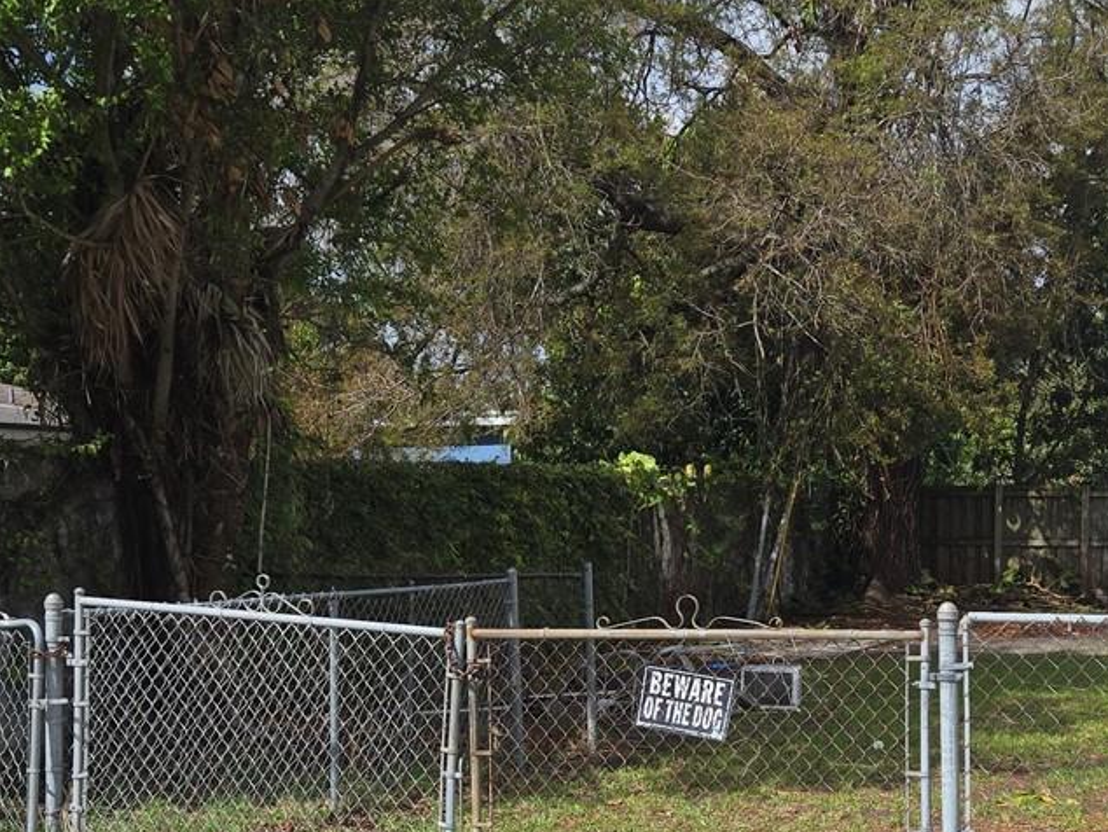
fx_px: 1857
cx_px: 739
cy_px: 683
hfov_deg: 32.9
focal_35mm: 58
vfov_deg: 24.8
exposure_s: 1/2346
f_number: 1.8
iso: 25
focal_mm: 5.4
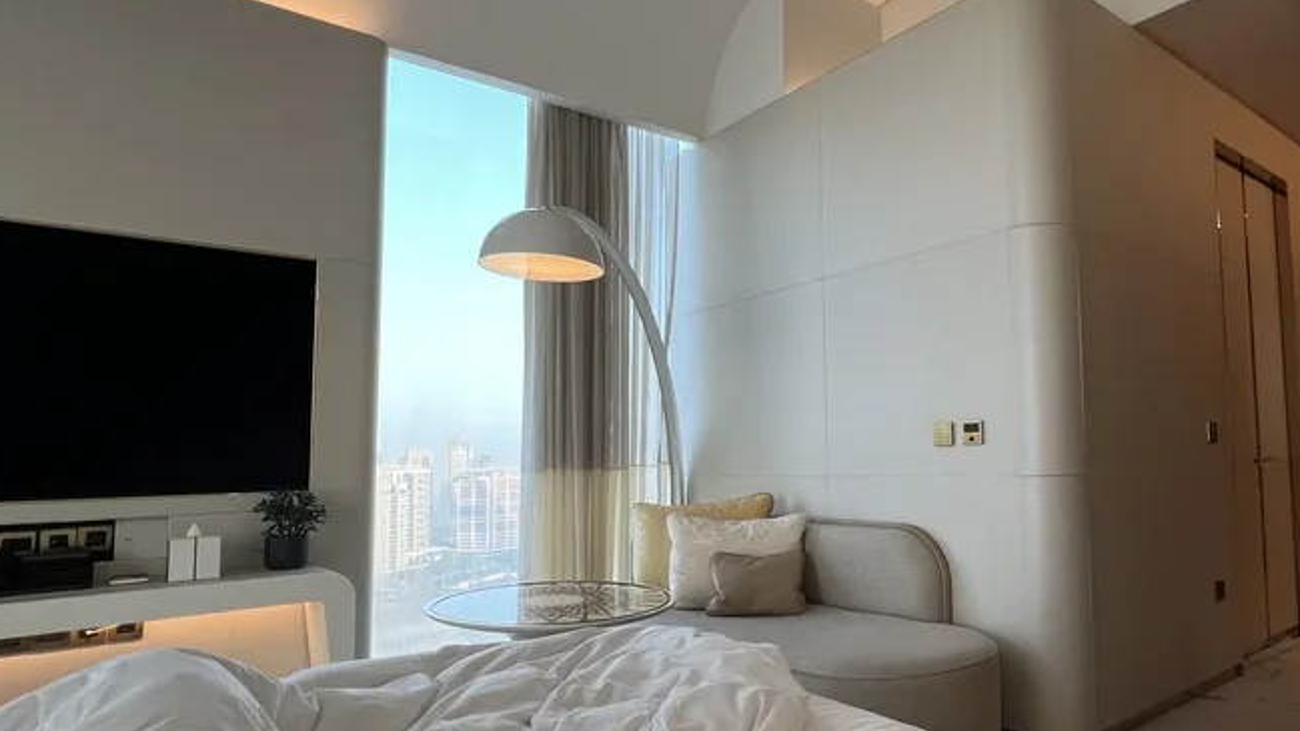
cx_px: 901
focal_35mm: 22
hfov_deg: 77.7
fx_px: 758
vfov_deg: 51.4
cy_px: 401
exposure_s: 1/99
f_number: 1.8
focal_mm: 1.57
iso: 100
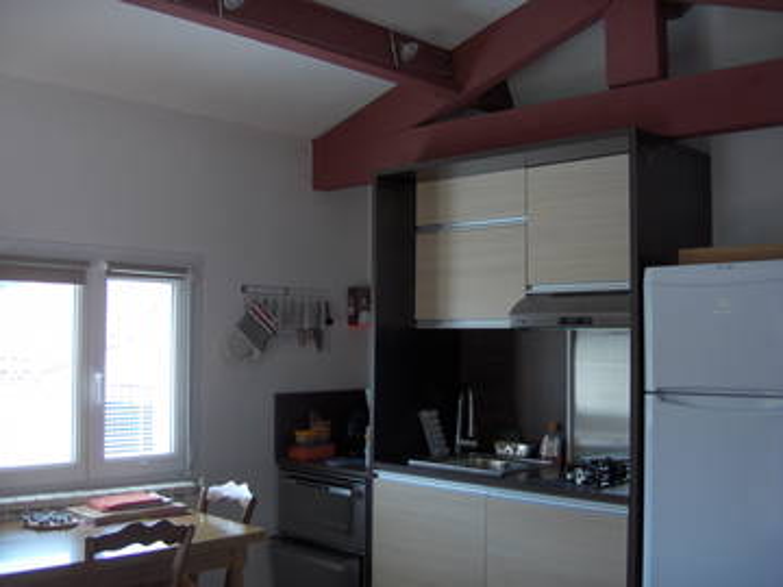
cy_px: 294
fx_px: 882
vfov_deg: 36.8
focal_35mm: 39
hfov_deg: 47.9
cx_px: 392
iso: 200
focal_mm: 8
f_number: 2.8
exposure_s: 1/110
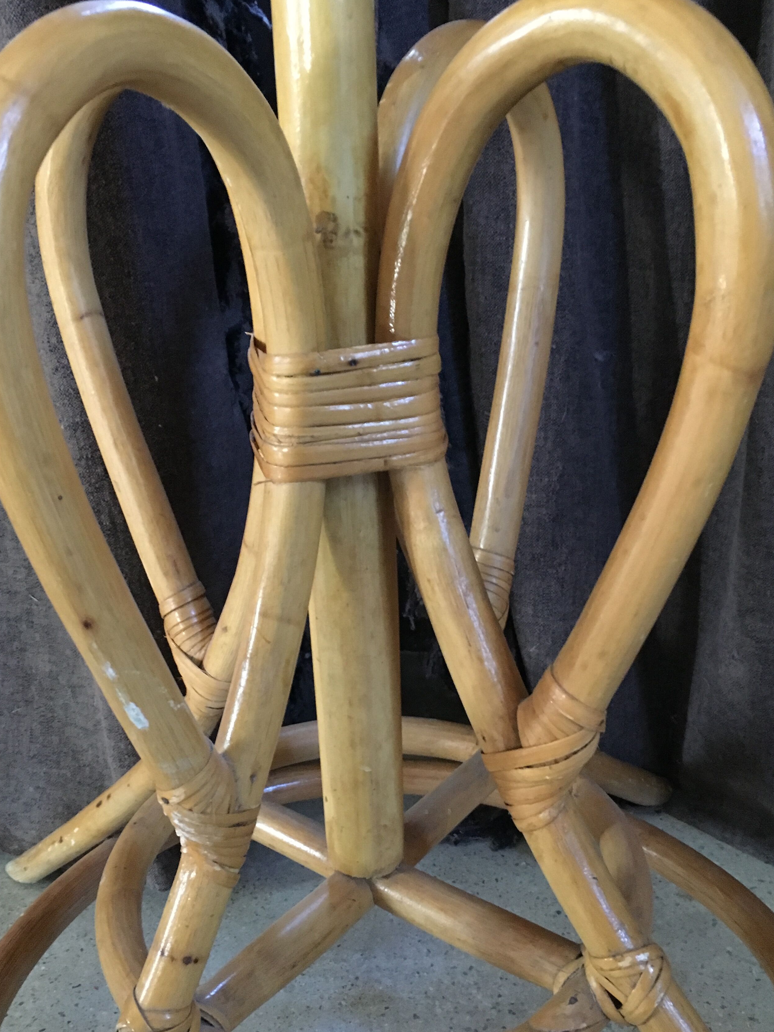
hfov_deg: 40.7
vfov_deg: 52.6
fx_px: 1043
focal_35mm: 35
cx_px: 374
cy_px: 551
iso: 400
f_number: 2.2
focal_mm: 4.15
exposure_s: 1/17
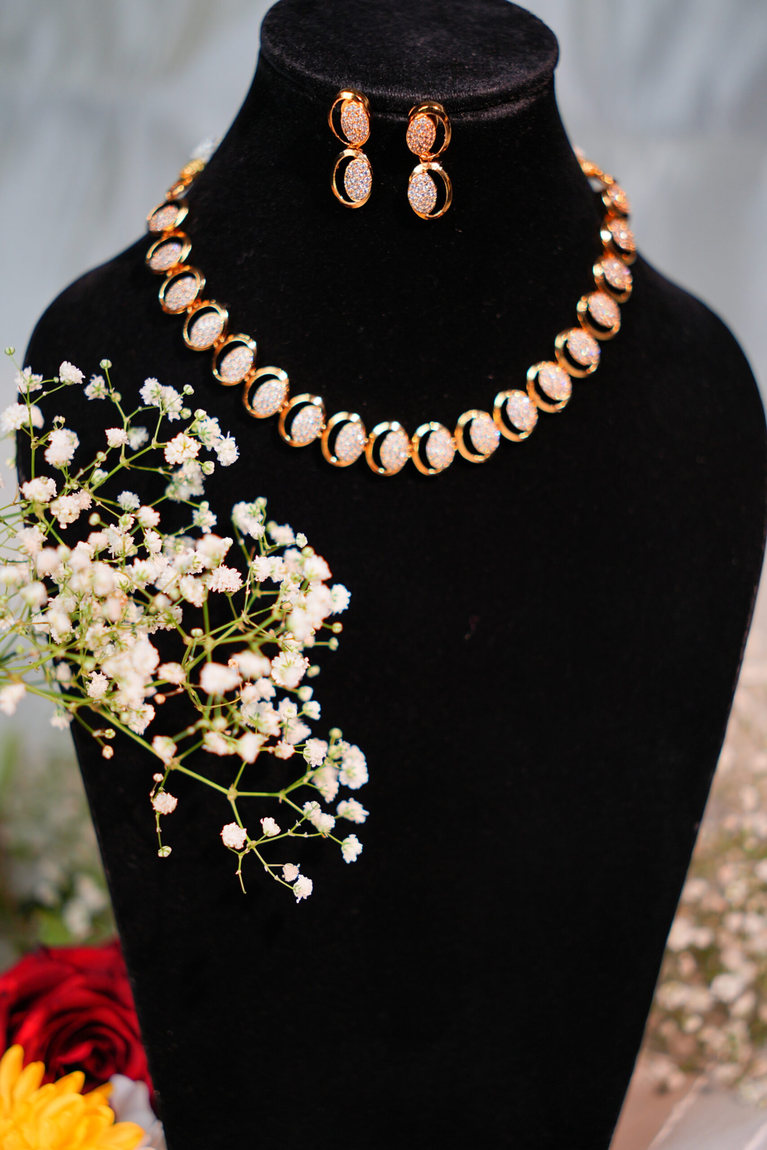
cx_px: 384
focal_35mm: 60
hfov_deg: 22.6
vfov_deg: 33.4
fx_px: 1917
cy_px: 575
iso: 100
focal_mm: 40
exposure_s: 1/80
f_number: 1.8
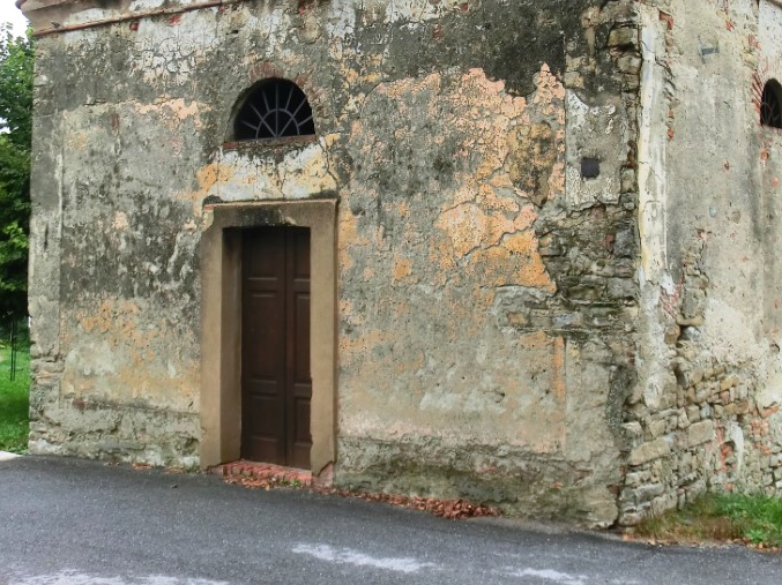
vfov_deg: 25.8
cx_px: 496
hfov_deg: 34.2
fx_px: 1264
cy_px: 149
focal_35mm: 56
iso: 80
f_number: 3.9
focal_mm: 6.61
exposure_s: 1/160
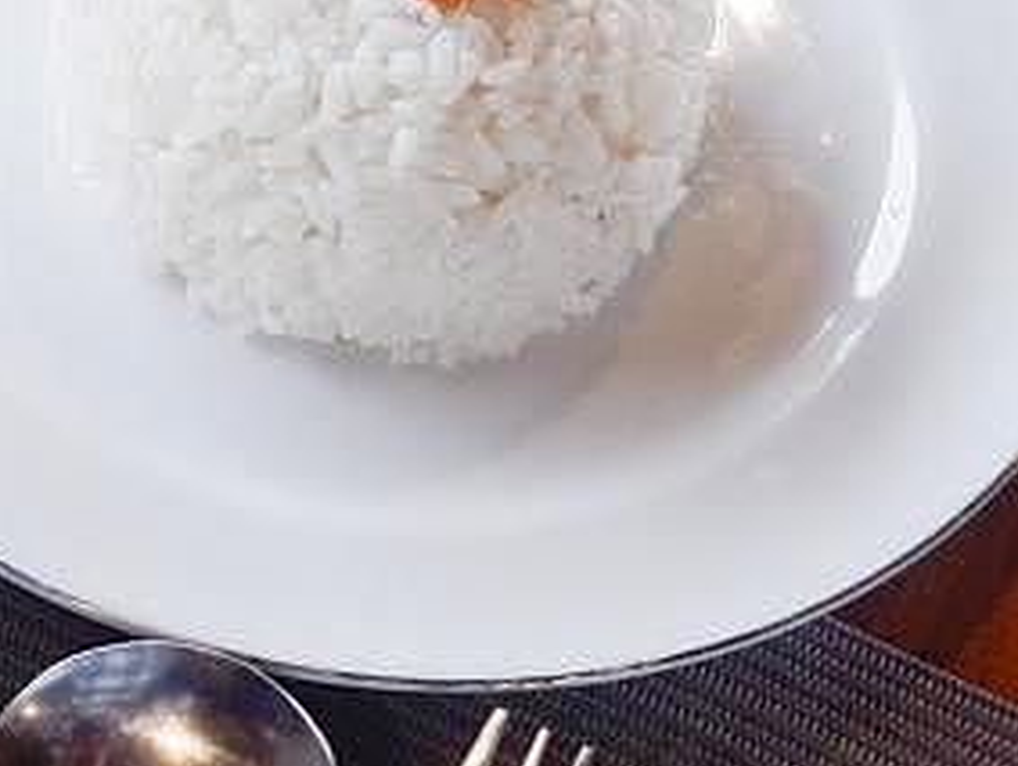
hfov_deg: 11.0
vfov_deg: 8.5
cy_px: 493
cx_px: -353
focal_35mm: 174
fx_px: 5124
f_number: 10
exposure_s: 1/13
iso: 1600
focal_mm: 38.7
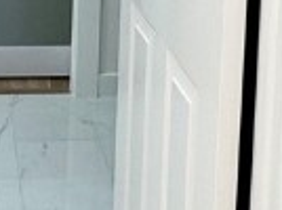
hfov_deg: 18.2
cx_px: 57
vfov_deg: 12.6
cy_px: -168
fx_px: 870
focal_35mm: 107
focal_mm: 2.22
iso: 80
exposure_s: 1/120
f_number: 2.2
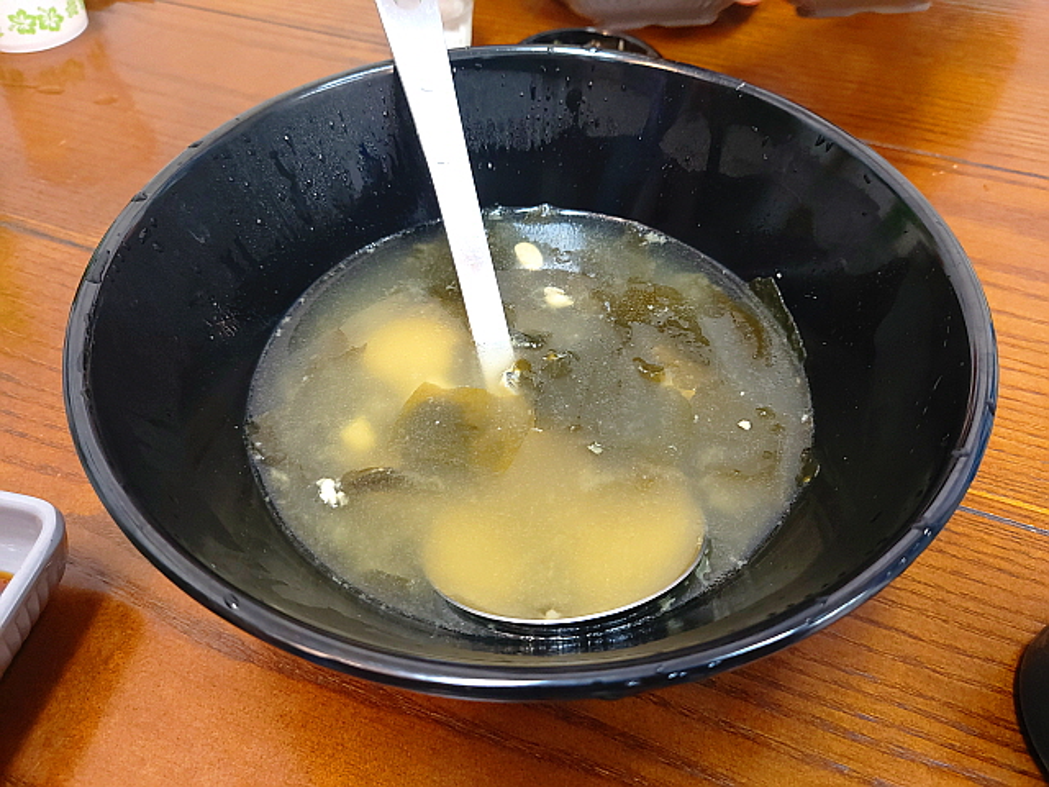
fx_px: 758
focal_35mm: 25
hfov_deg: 69.4
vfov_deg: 54.9
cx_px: 524
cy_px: 394
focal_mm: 4.58
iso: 200
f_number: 2
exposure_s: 1/30
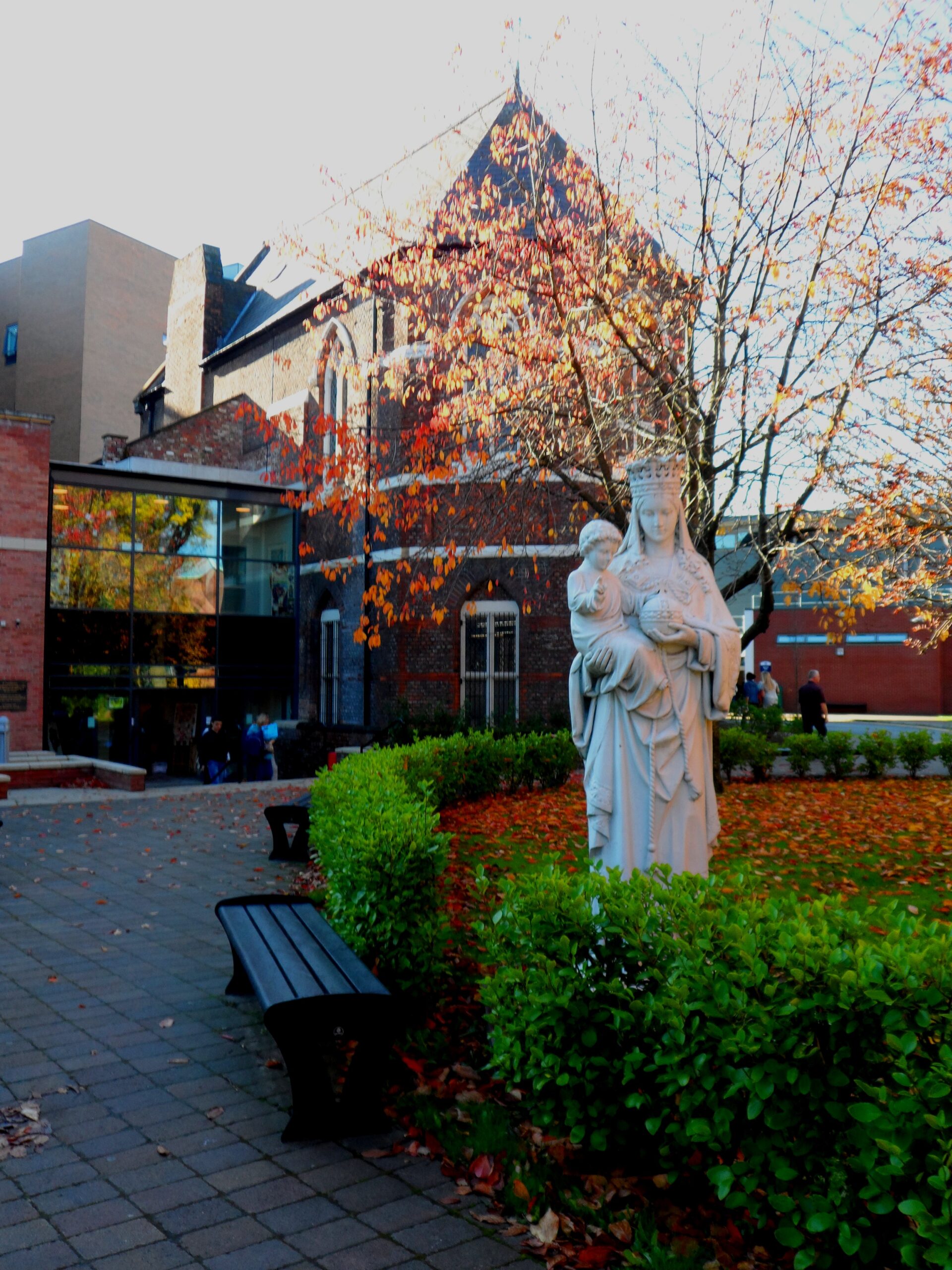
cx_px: 476
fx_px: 1173
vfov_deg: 56.8
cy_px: 635
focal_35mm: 32
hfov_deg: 44.2
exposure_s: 1/125
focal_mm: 5.8
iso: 80
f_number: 3.3
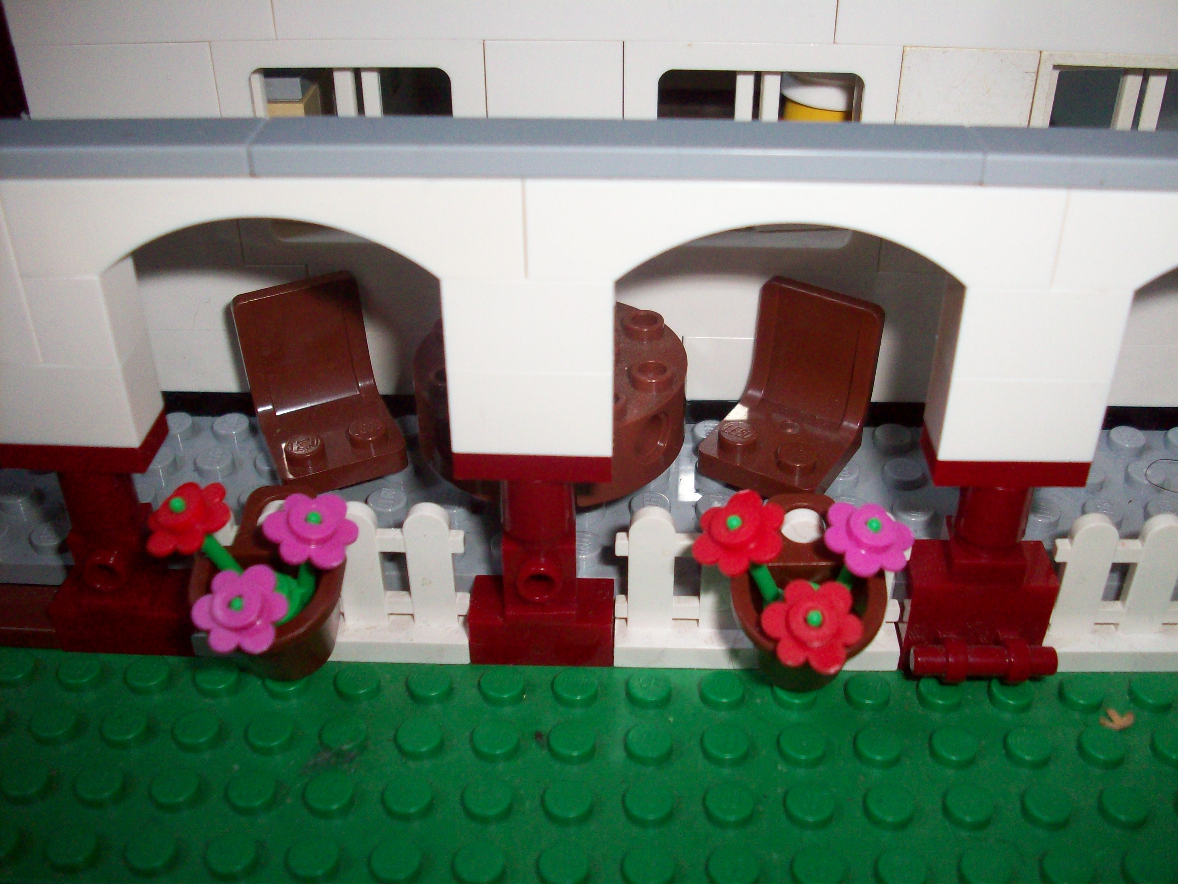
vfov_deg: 38.7
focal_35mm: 37
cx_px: 589
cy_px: 442
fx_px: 1259
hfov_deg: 50.1
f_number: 2.8
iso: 160
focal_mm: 6.2
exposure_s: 1/45
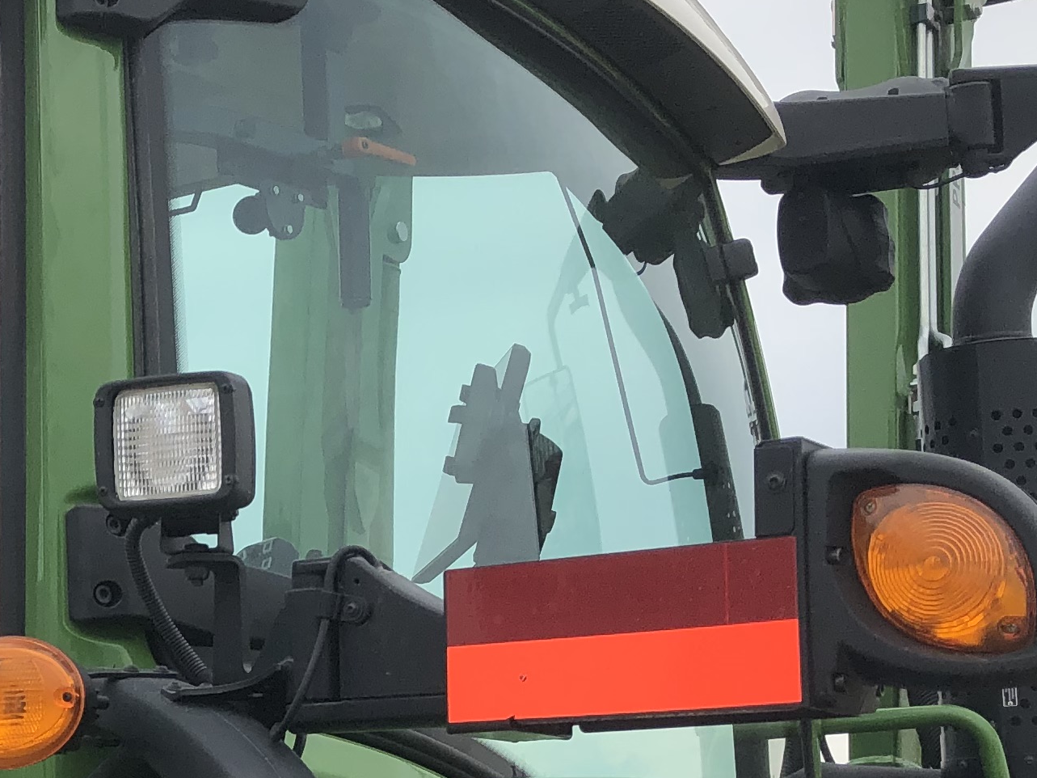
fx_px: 2636
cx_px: -57
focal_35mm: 88
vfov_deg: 16.5
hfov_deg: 21.3
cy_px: 765
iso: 20
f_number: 1.8
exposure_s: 1/1104
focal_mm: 3.99
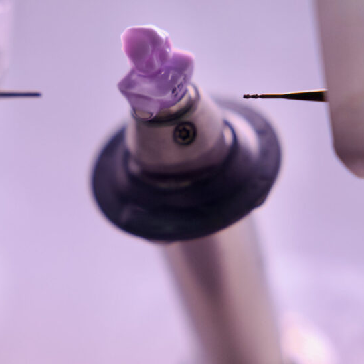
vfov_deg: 15.5
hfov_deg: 15.5
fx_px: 1332
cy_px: 123
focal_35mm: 112
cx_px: 152
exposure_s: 1/400
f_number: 2.8
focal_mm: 70
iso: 1250
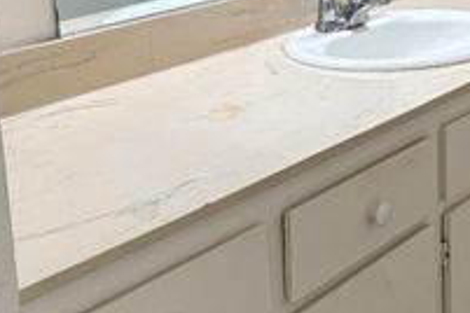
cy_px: 15
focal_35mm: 80
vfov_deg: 16.8
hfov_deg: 24.0
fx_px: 1044
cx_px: 491
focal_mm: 5.96
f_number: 1.6
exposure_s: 1/120
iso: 80
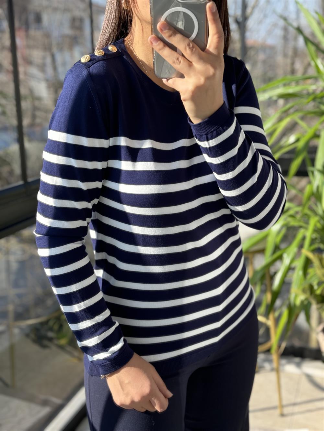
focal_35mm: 48
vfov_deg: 39.7
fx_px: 599
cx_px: 162
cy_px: 216
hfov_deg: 30.3
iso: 64
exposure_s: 1/351
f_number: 1.78
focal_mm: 6.86
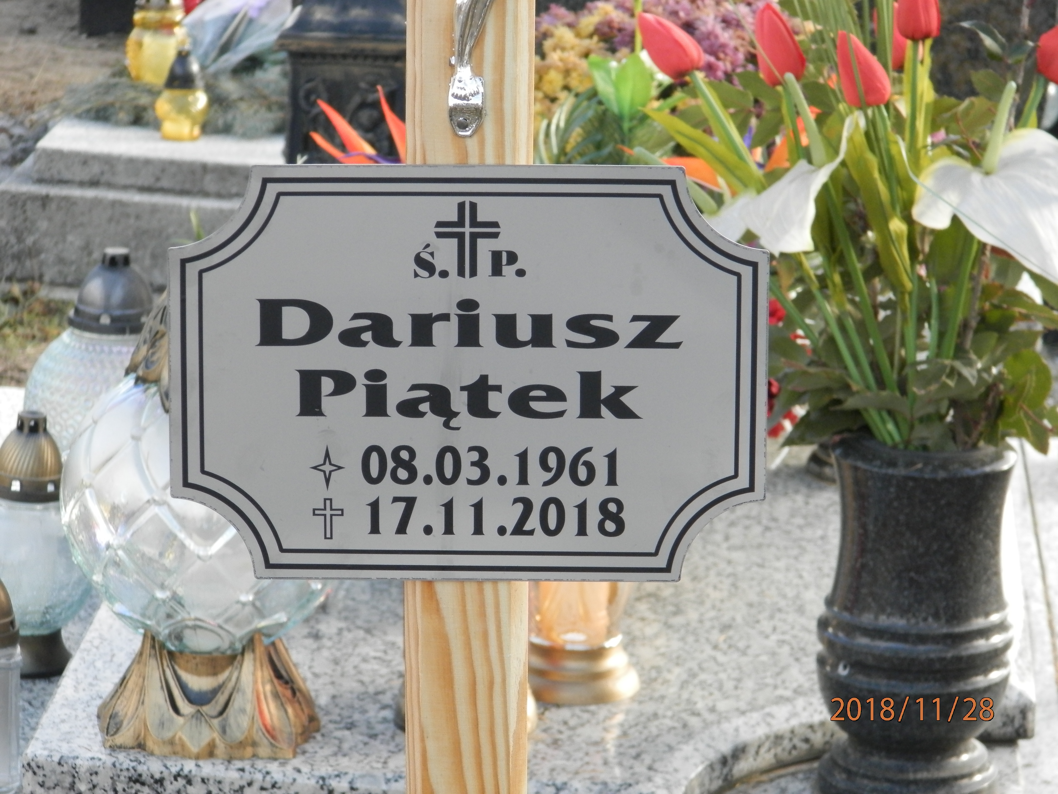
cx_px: 529
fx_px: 4676
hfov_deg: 12.9
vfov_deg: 9.7
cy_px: 397
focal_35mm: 153
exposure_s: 1/100
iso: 200
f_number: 4.9
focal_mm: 27.4
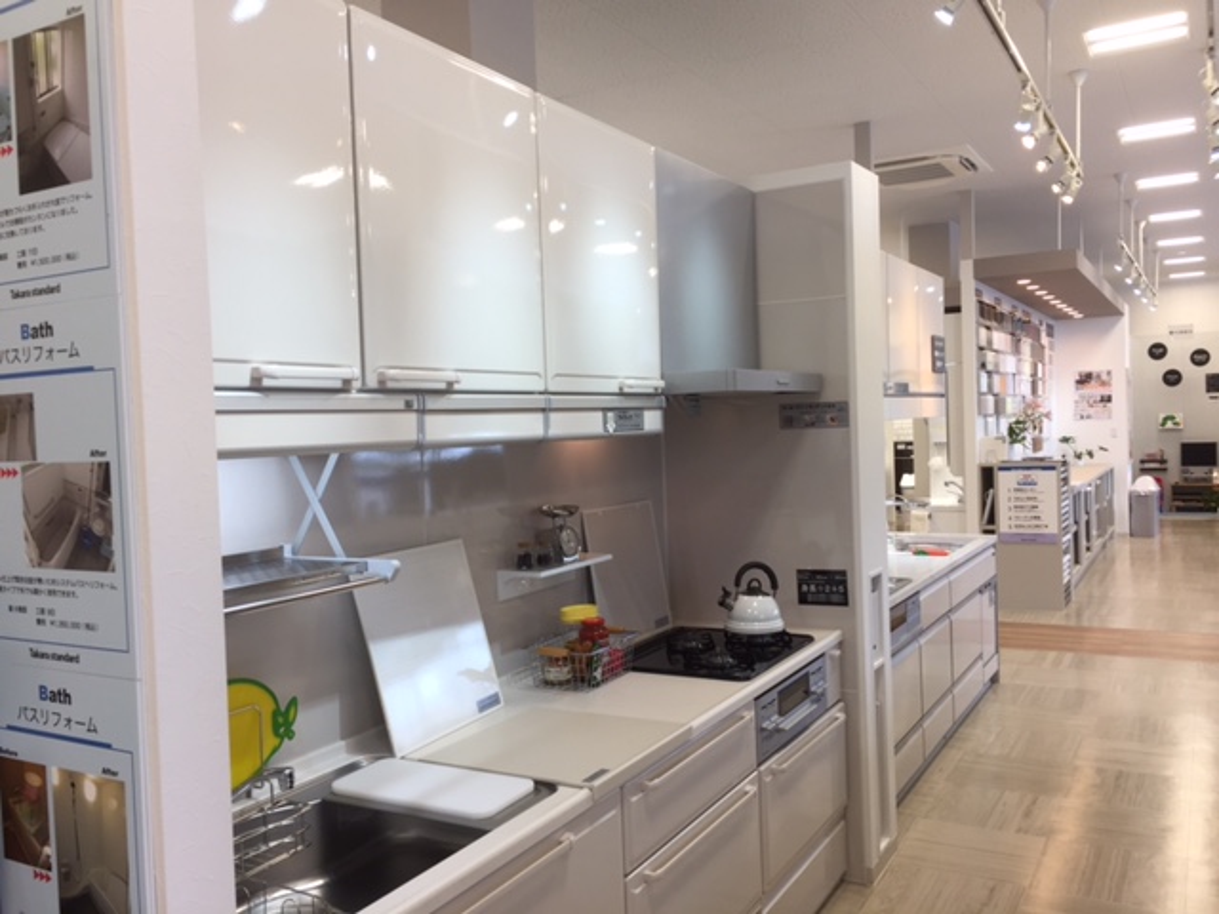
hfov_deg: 61.7
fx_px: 1021
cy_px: 457
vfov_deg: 48.2
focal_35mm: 29
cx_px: 610
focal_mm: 4.15
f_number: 2.2
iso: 32
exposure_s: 1/60
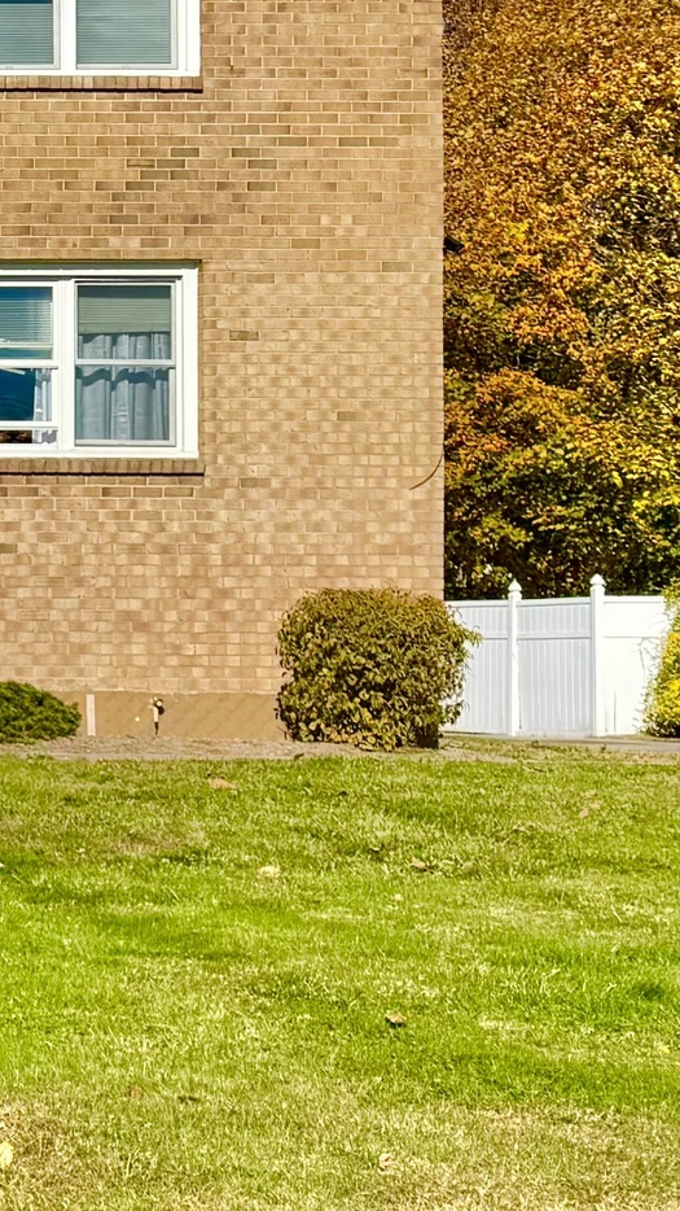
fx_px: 2758
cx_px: -1085
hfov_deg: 11.1
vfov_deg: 24.7
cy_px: 589
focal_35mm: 86
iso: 80
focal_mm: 6.76
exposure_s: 1/7937
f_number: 1.78
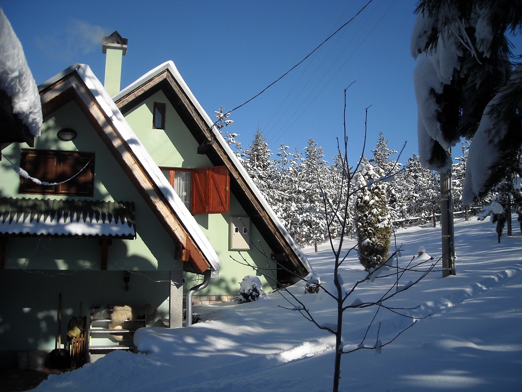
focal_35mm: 35
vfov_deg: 40.7
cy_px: 196
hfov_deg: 52.6
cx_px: 261
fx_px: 528
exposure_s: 1/544
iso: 64
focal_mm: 5.7
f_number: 5.6
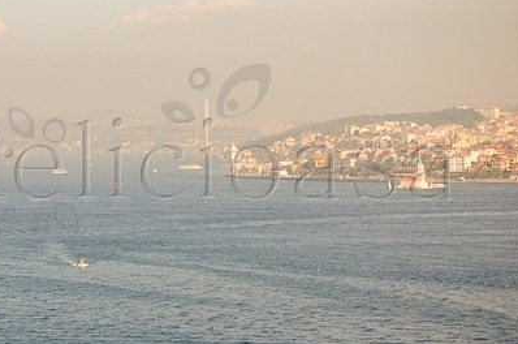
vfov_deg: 10.4
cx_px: 206
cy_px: 159
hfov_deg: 15.5
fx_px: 1896
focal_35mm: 132
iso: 200
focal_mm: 70
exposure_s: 1/320
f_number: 9
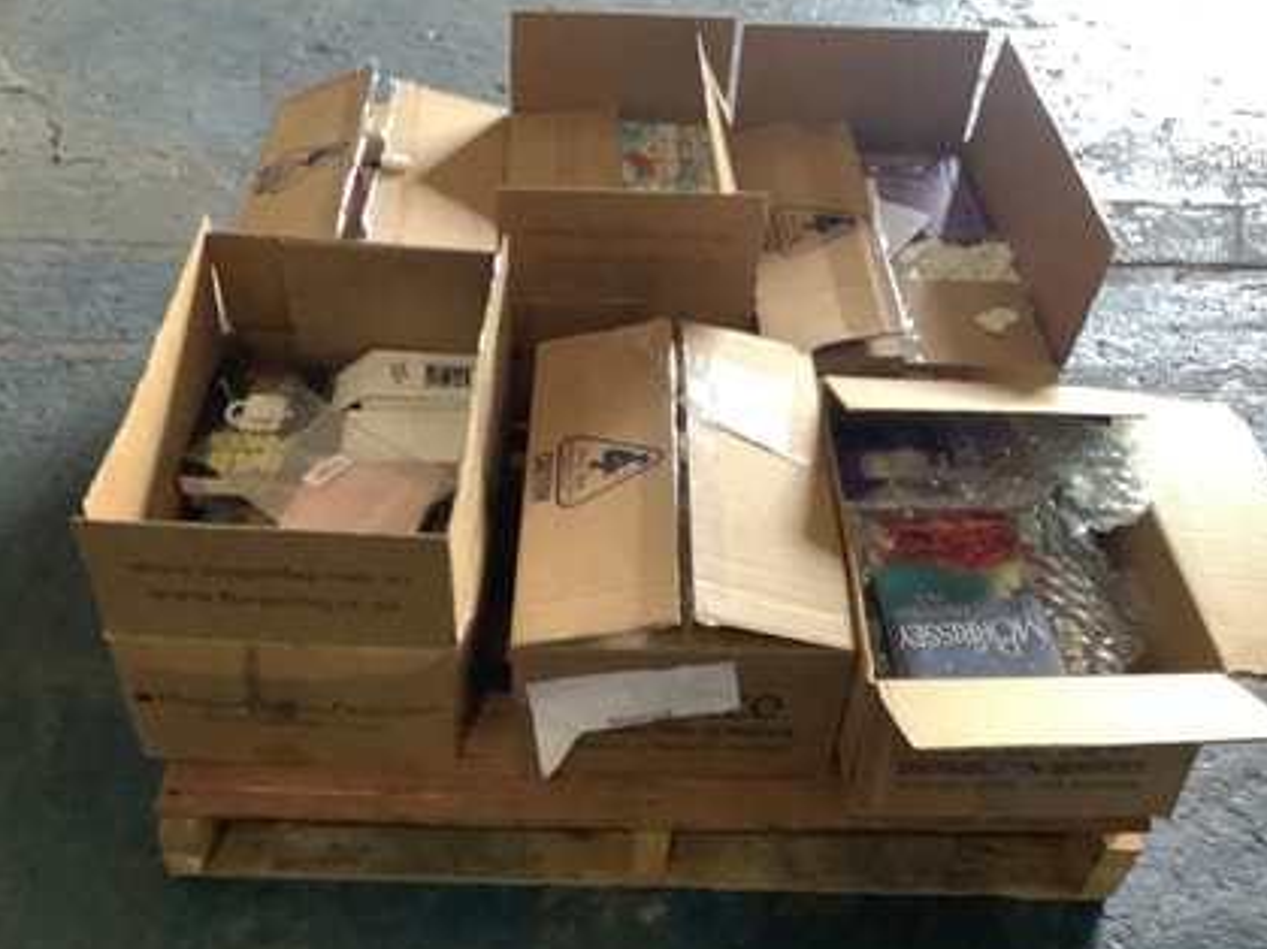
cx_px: 629
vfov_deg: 38.6
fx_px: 1354
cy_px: 443
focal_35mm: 37
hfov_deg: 50.2
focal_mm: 3.3
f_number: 2.4
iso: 200
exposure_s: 1/50
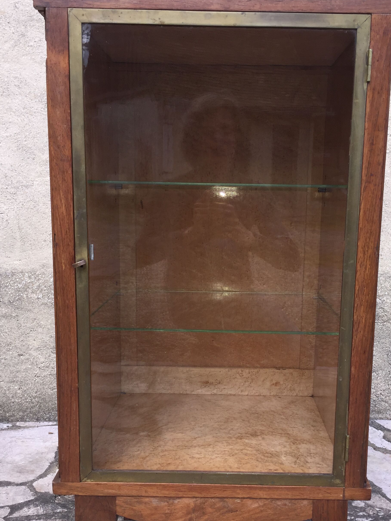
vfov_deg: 47.7
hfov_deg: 36.8
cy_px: 301
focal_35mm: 39
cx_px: 218
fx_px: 587
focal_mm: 4.15
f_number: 2.2
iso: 32
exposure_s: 1/628
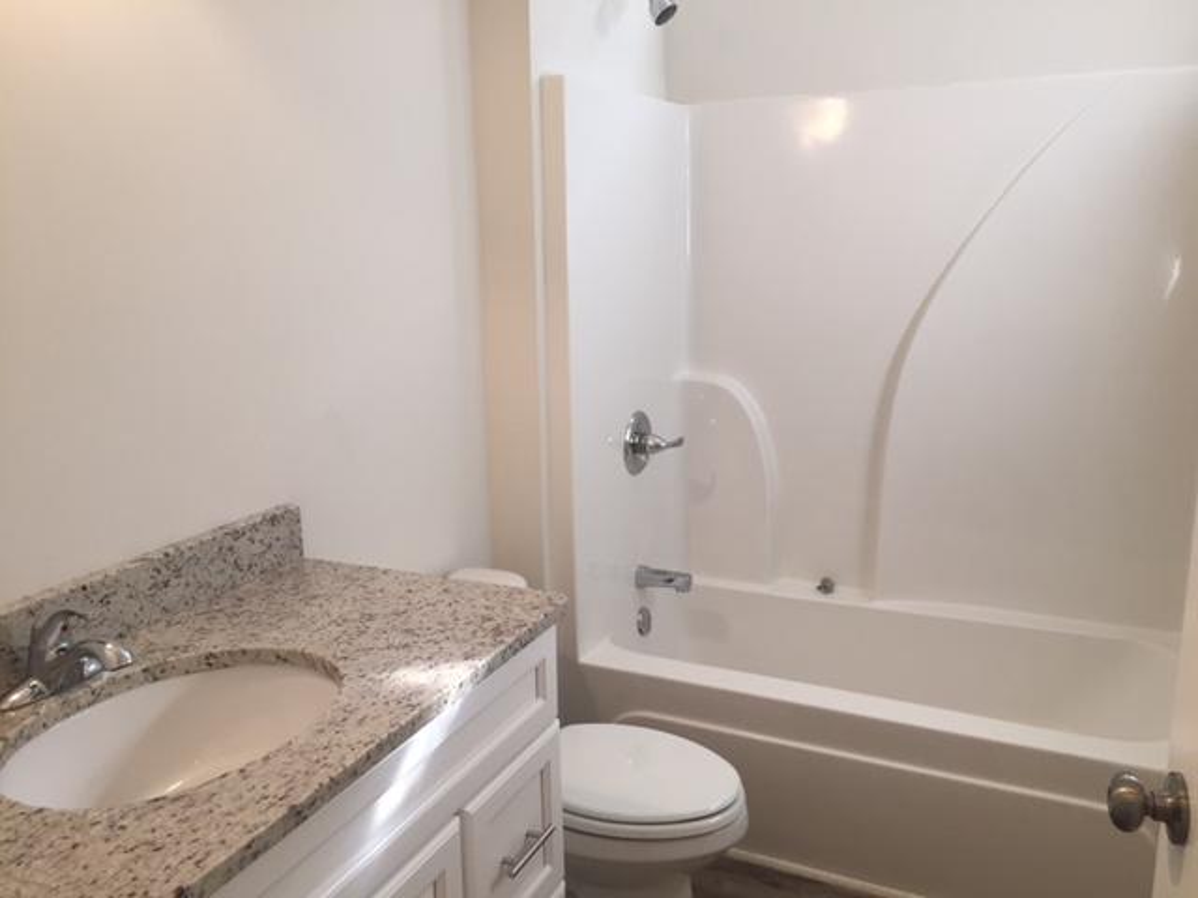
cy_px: 449
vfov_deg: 48.2
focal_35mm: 29
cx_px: 599
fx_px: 1004
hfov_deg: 61.7
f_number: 2.2
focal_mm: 4.15
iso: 32
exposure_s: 1/30
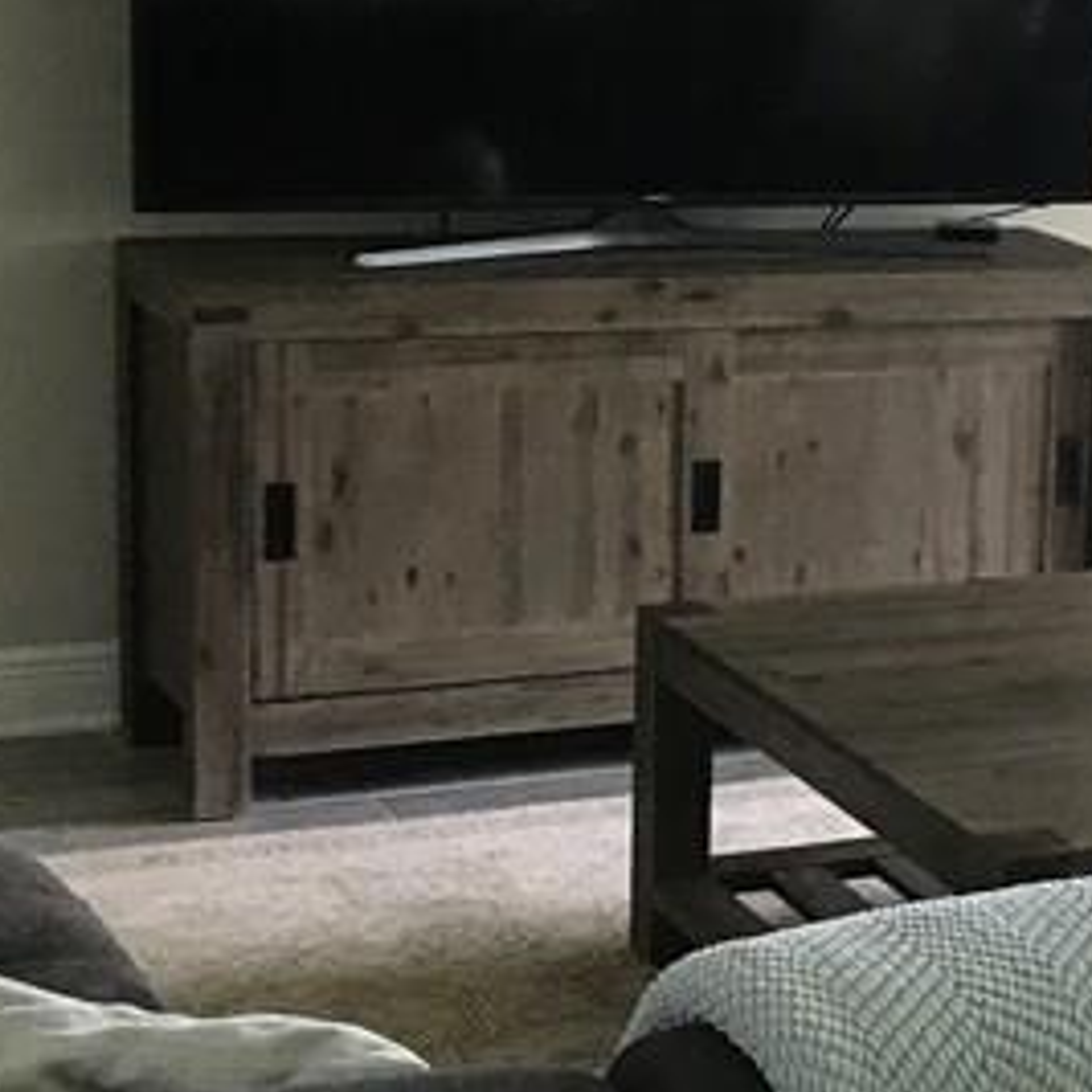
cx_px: 1607
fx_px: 3391
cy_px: 507
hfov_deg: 16.7
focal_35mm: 95
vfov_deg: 18.3
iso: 32
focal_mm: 3.99
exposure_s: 1/30
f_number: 1.8
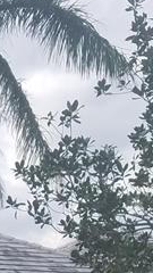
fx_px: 873
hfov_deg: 9.5
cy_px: 365
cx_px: -137
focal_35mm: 121
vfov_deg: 16.6
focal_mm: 4.2
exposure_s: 1/950
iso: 50
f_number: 1.7
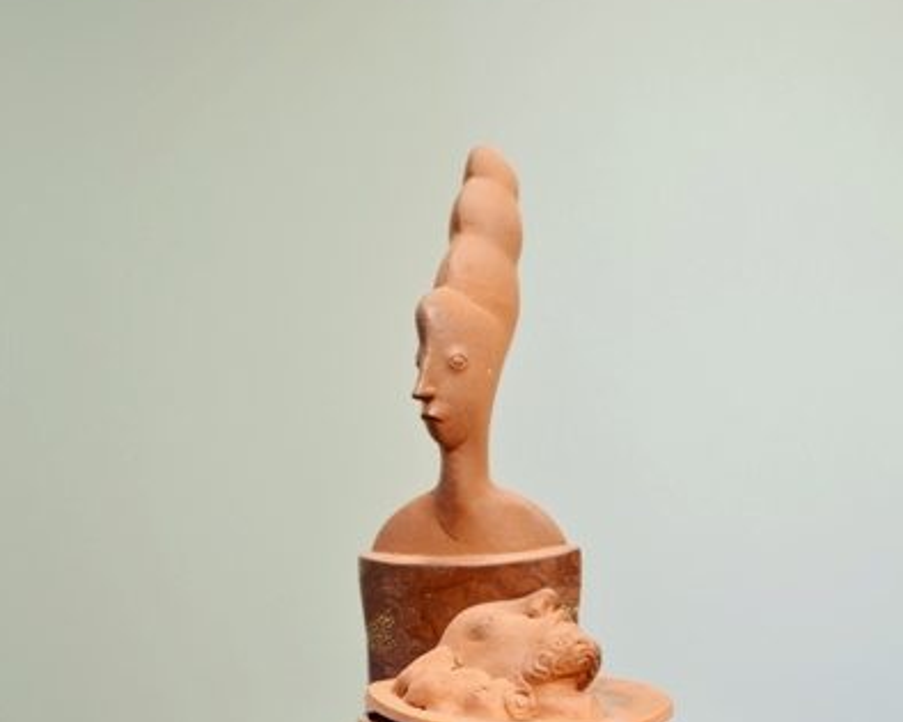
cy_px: 656
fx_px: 2298
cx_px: 449
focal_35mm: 86
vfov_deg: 17.6
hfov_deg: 22.2
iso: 100
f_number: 2.8
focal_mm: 40
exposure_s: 1/25
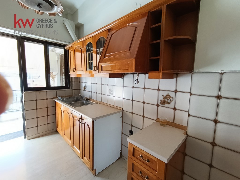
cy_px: 90
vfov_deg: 81.7
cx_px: 120
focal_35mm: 15
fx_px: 104
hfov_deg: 98.2
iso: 309
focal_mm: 1.65
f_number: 2.2
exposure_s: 1/50
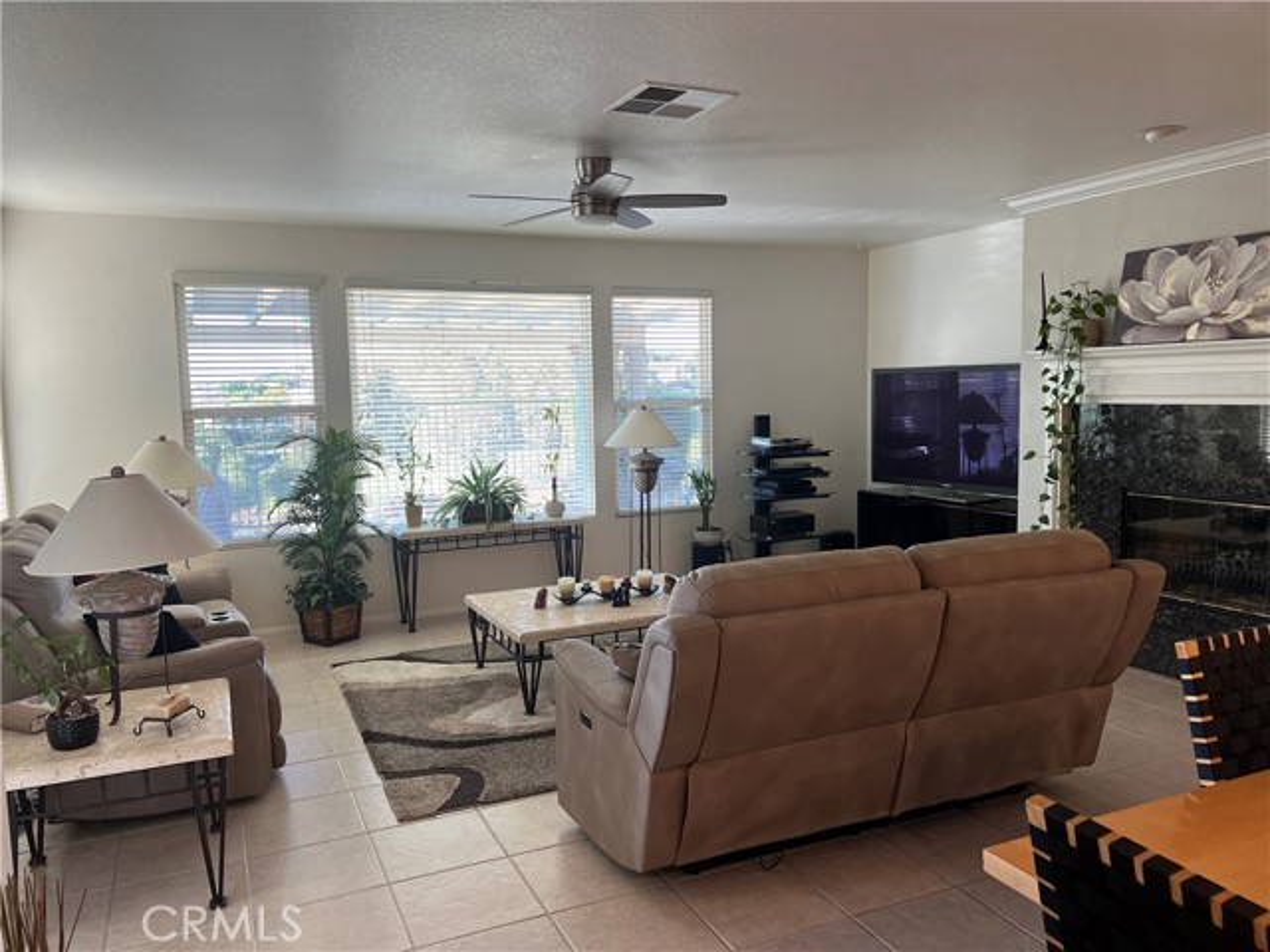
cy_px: 476
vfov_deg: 53.1
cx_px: 635
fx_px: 954
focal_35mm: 26
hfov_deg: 67.3
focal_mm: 5.7
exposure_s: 1/120
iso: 100
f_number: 1.5
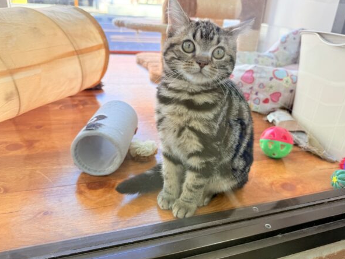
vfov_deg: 53.0
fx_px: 259
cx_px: 183
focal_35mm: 26
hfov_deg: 67.2
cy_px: 126
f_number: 1.78
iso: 80
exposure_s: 1/189
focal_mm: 6.76
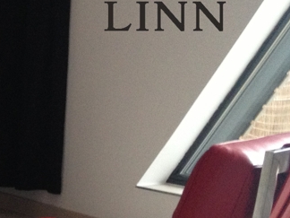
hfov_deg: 16.6
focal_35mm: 108
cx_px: -142
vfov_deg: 13.6
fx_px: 905
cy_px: 170
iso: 160
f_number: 2.4
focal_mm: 4.28
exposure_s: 1/20
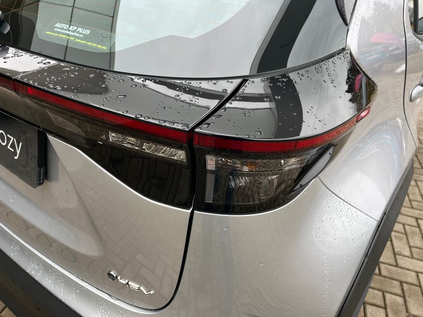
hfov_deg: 67.3
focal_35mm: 26
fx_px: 318
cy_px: 158
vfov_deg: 53.1
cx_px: 212
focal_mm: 5.1
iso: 32
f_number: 1.6
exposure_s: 1/122
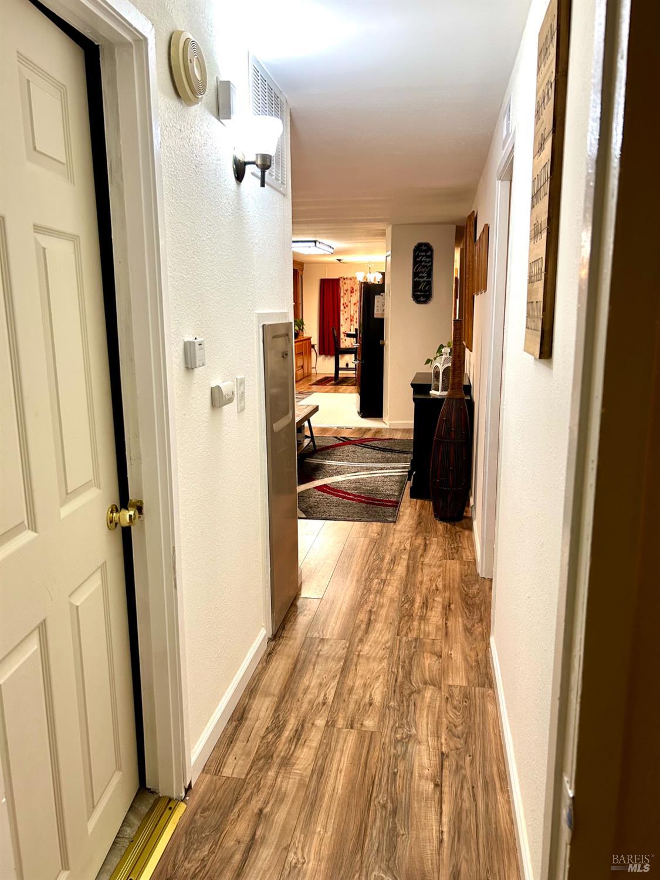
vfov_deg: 67.3
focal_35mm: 26
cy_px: 440
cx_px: 330
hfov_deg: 53.1
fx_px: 661
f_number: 1.5
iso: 125
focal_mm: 5.7
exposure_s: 1/60
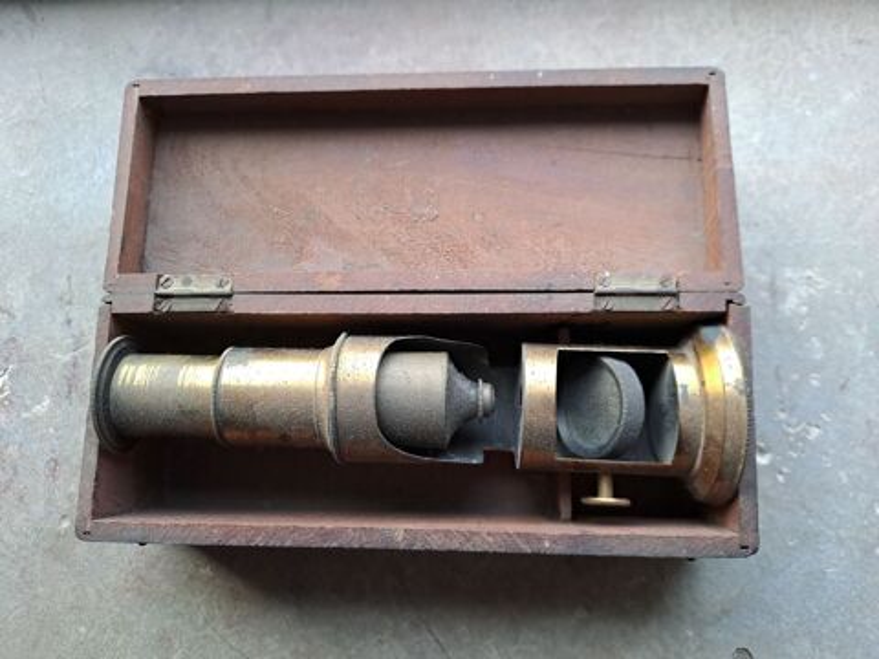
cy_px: 330
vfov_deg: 54.9
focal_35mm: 25
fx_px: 635
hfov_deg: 69.4
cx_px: 440
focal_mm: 4.65
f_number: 1.8
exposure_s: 1/60
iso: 125
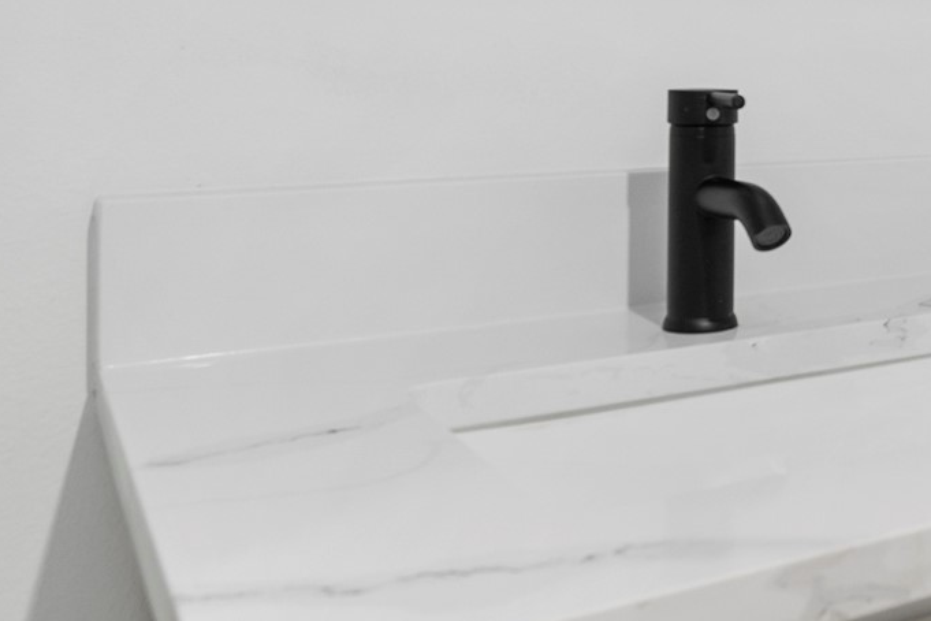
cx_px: 1072
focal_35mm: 51
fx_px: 1319
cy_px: 47
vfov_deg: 25.5
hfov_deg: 33.0
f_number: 7.1
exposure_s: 1/30
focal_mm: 16
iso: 400
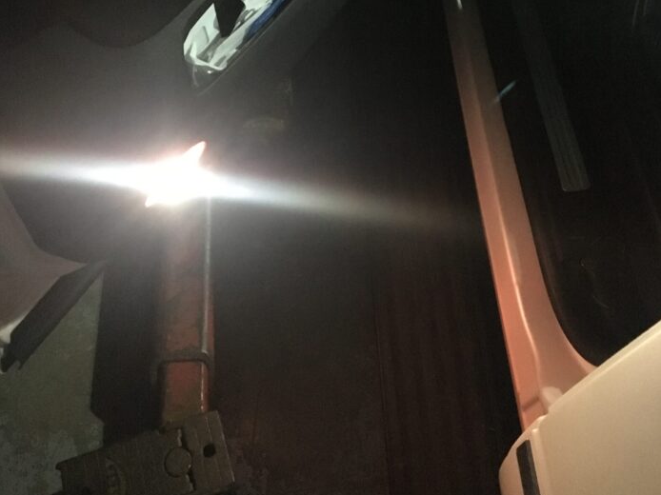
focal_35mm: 39
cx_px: 332
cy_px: 139
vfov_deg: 36.1
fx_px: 744
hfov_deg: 47.9
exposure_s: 1/15
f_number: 2.2
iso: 1600
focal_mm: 4.15
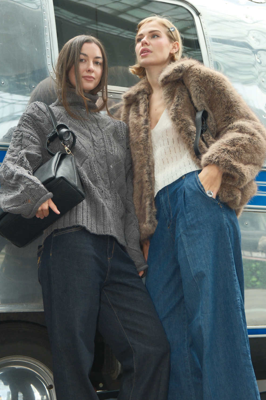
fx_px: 643
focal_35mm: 58
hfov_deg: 23.4
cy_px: 201
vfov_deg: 34.5
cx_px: 119
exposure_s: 1/500
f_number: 2.8
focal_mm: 32
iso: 1000
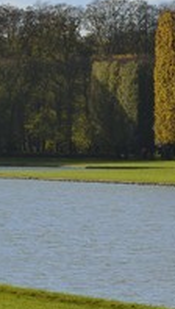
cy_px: 123
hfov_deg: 3.2
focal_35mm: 377
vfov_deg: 5.7
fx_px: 3097
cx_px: -11
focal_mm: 170
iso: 200
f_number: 16
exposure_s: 1/250
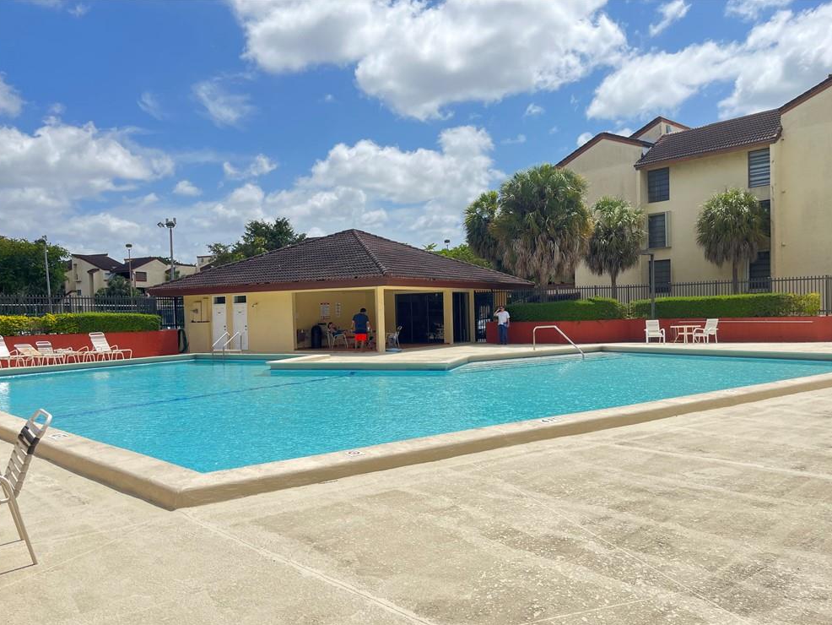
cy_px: 323
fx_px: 649
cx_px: 419
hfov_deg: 65.3
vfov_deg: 51.4
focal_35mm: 27
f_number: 1.6
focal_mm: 5.1
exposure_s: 1/2463
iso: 50
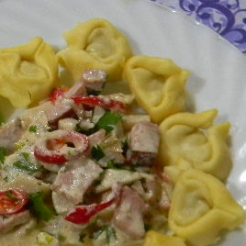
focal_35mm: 76
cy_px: 183
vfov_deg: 22.6
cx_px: 80
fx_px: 611
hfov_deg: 22.7
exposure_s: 1/23.8
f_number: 3.7
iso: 400
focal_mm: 6.4
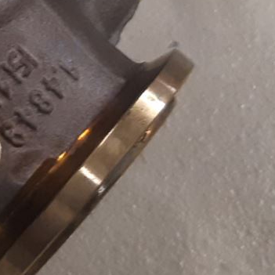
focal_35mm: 134
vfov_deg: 12.7
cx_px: -204
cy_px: -48
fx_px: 1204
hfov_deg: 12.1
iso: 160
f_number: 1.7
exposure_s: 1/50
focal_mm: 3.93
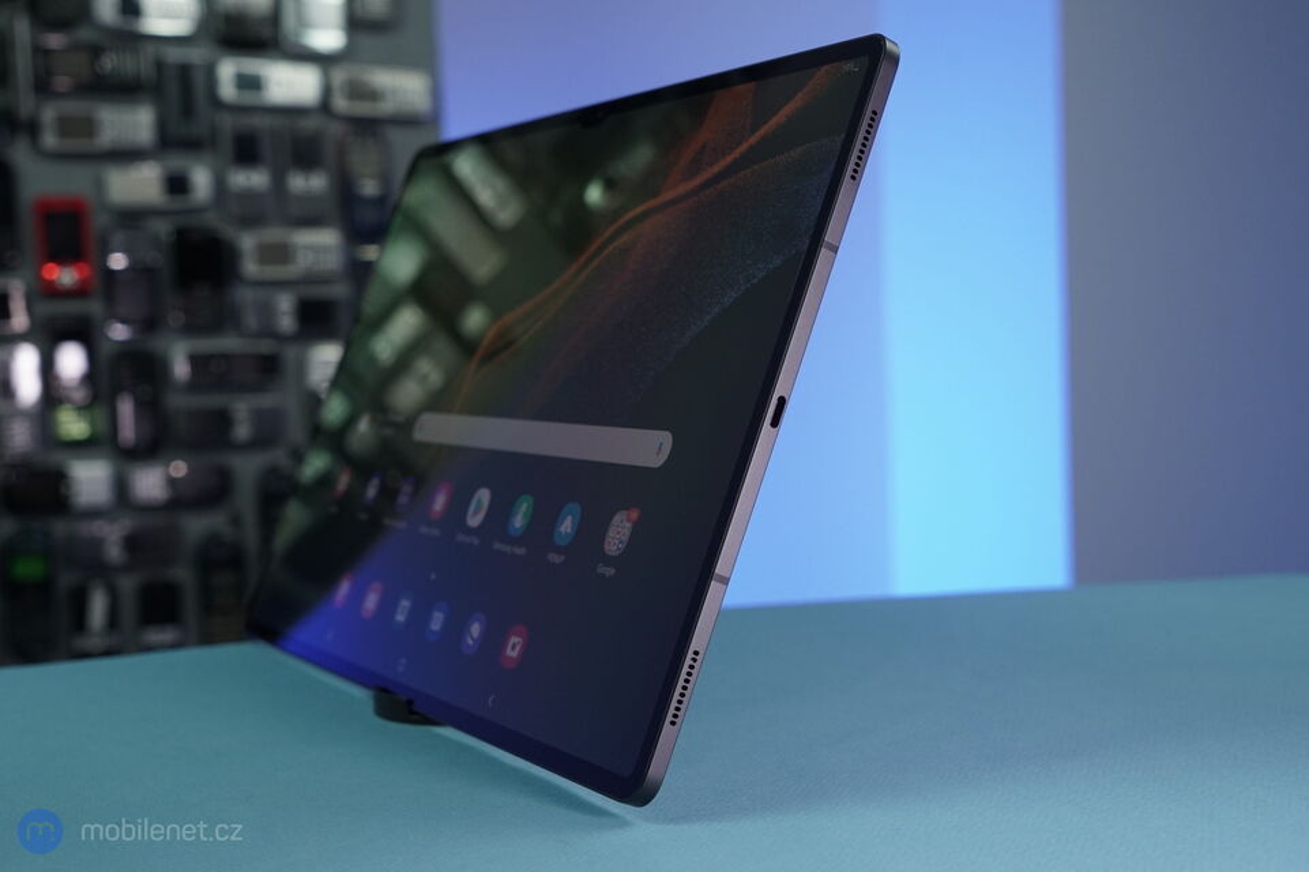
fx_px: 1563
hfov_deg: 45.4
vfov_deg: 31.2
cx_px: 654
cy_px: 436
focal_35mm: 43
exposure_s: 1/160
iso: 1250
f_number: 7.1
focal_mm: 43
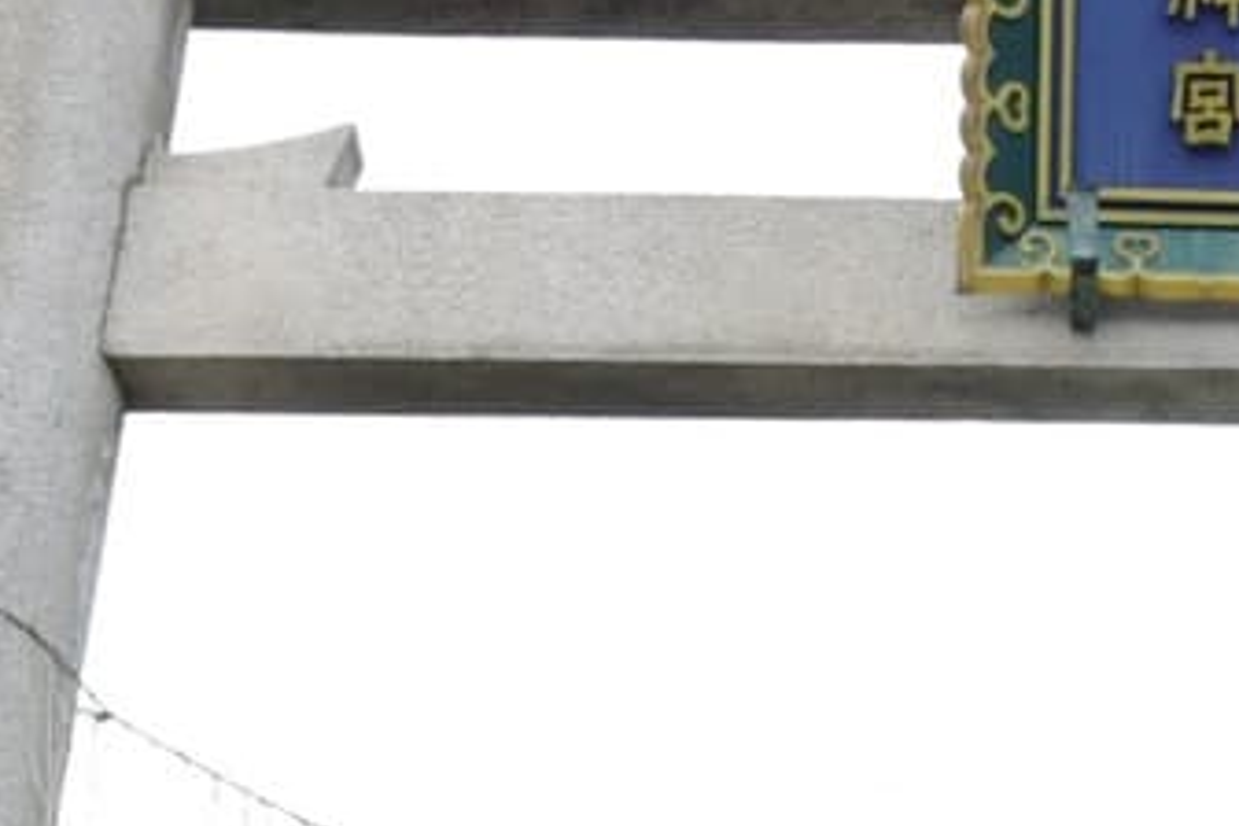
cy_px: 1197
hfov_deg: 19.4
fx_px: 3545
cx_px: 1169
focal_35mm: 103
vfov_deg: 12.7
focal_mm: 24
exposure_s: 1/100
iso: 200
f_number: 8
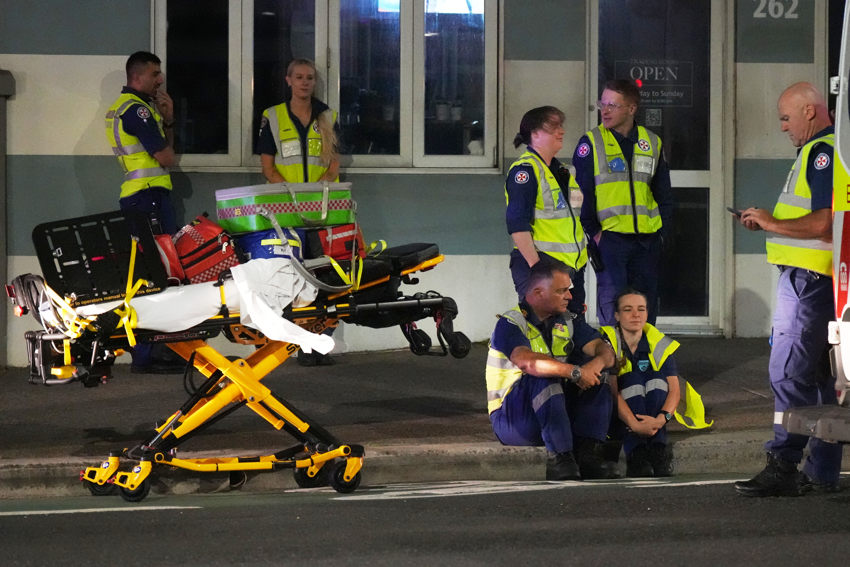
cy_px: 284
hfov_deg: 12.2
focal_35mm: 168
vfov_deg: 8.2
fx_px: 3966
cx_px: 425
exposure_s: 1/320
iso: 12800
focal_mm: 112
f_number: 2.8
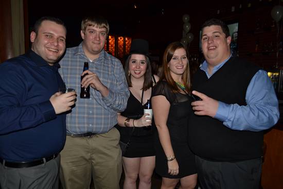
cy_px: 94
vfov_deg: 48.0
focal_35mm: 27
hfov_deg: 67.4
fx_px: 212
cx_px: 142
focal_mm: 18
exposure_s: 1/4
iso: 200
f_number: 3.5
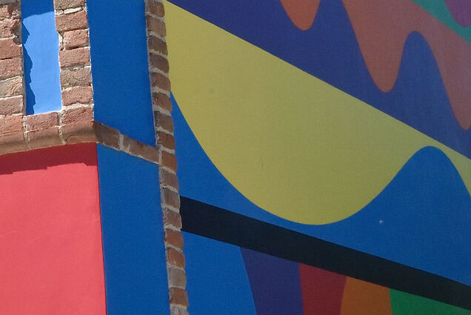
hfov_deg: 15.2
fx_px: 1728
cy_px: -216
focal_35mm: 132
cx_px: -6
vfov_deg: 9.9
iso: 2000
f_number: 22
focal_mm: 35
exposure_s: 1/640
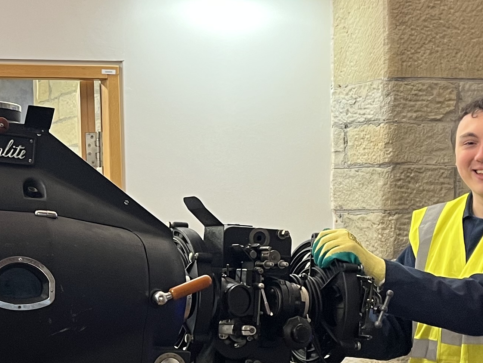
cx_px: 82
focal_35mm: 81
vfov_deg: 18.0
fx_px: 1130
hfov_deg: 23.7
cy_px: 296
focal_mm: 5.1
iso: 125
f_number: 1.6
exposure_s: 1/50
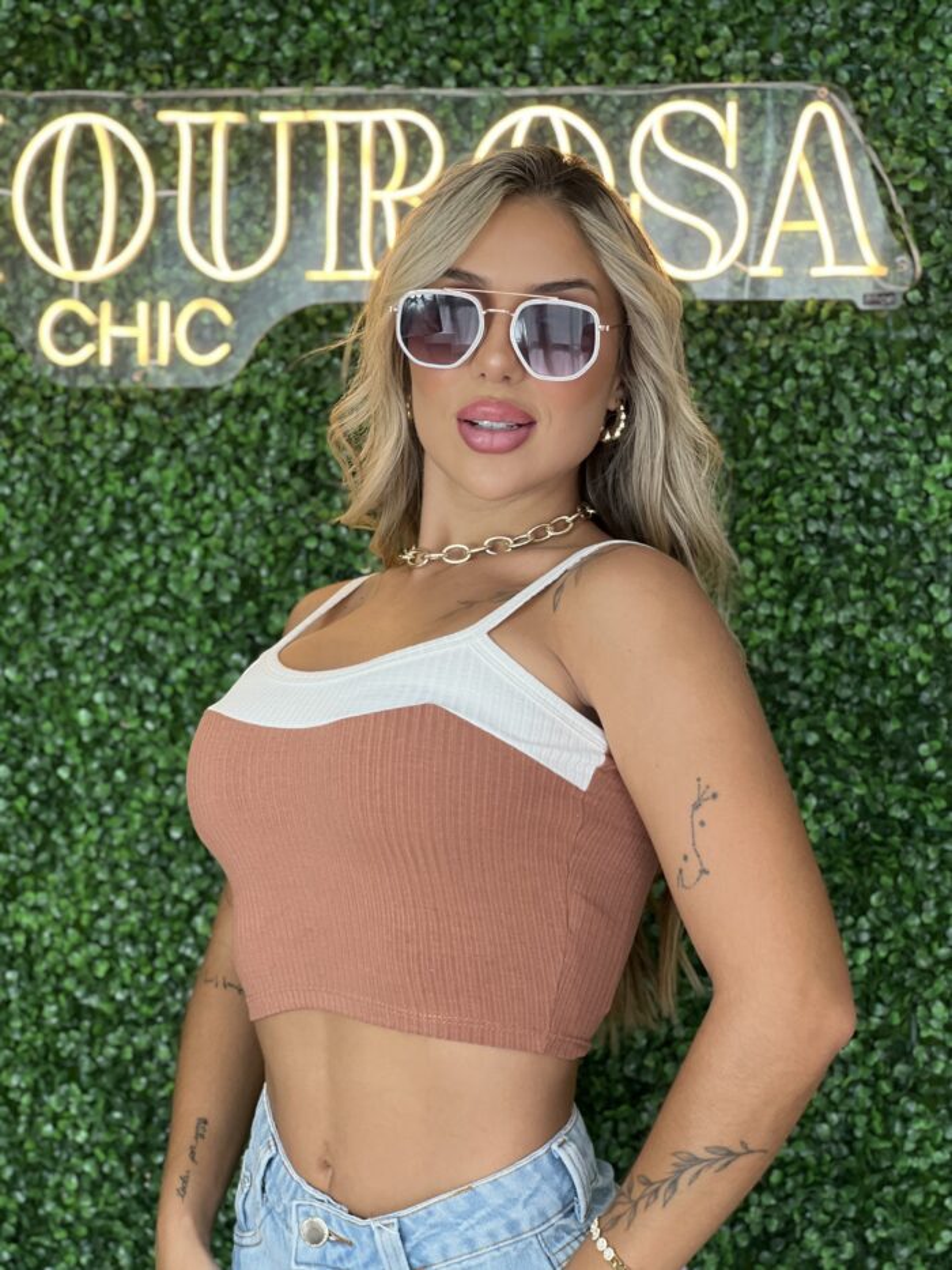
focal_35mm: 77
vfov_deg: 25.3
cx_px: 476
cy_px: 635
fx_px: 2823
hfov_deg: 19.1
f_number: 2.8
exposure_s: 1/120
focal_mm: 9
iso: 100
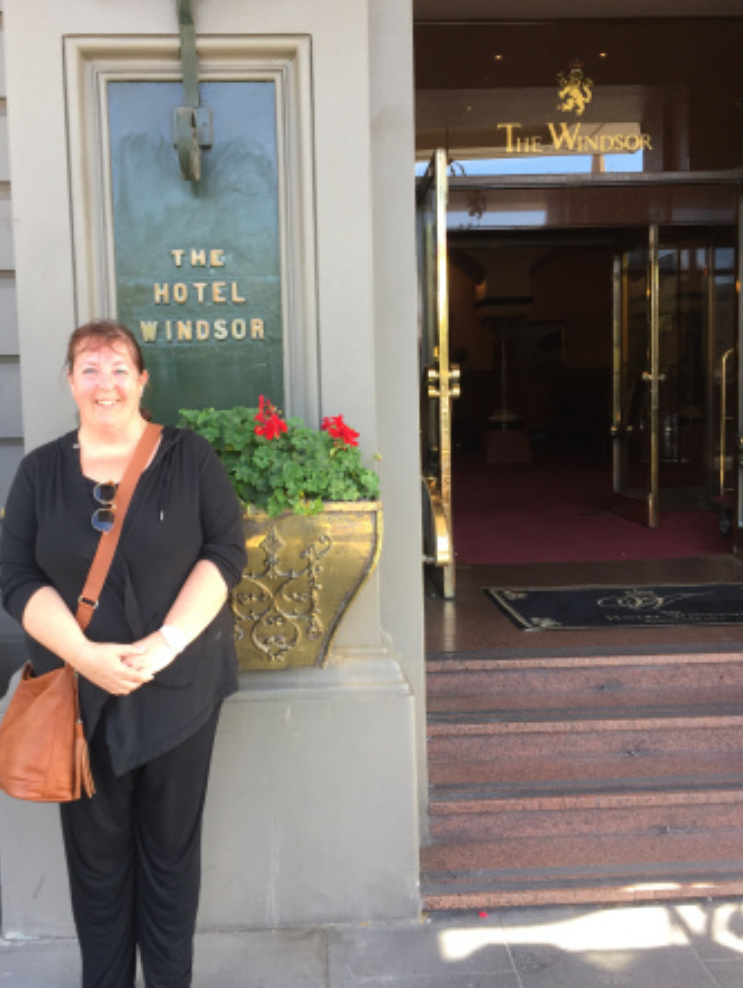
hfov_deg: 44.2
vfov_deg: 56.7
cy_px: 458
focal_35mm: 32
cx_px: 336
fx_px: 914
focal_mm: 4.15
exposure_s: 1/100
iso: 40
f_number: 2.2
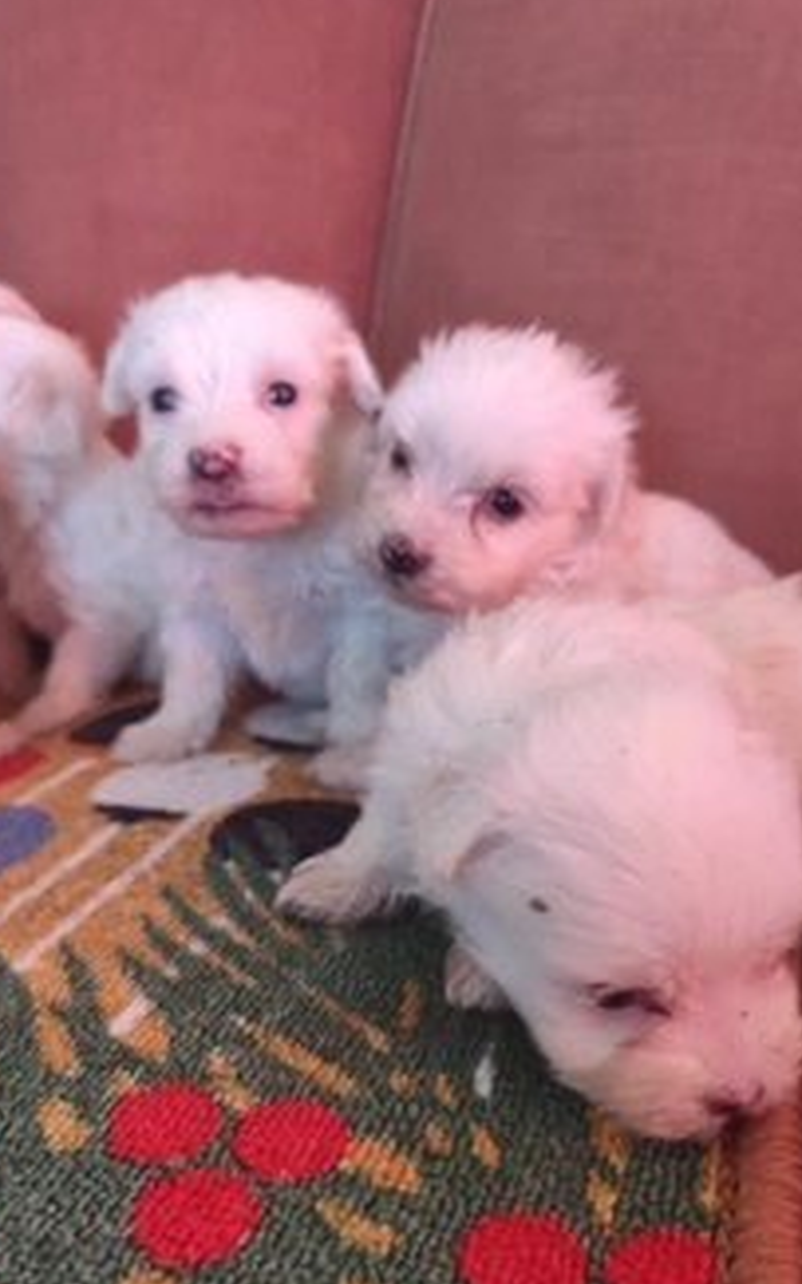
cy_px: 695
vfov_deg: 62.8
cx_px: 411
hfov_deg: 41.8
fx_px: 1050
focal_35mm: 30
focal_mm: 6.19
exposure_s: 1/50
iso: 1250
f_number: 1.65
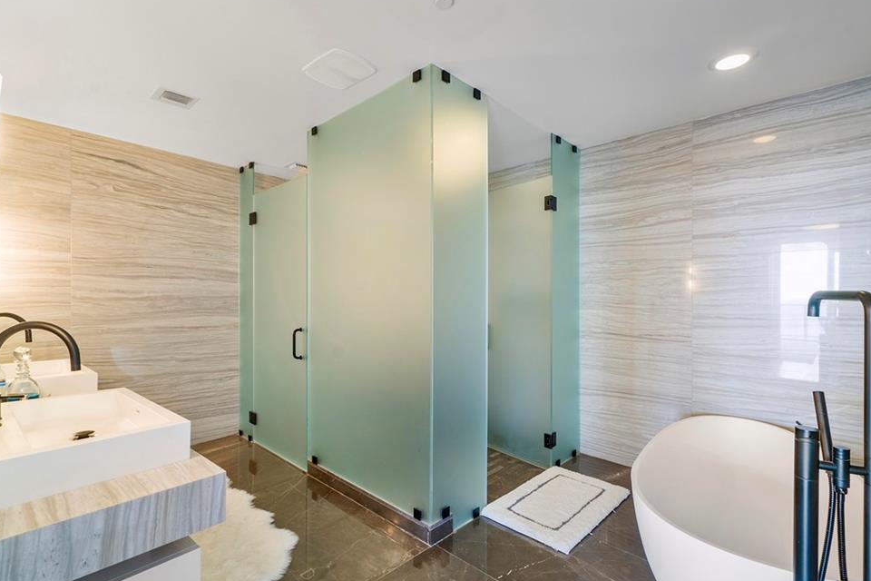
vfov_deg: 73.7
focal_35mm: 16
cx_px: 444
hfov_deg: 96.7
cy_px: 297
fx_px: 387
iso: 160
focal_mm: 10
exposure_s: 1/1.25
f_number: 11
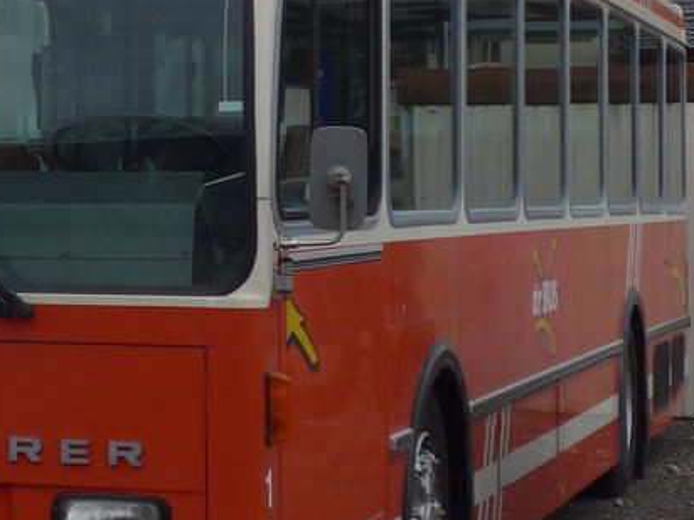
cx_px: -118
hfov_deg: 14.3
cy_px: 133
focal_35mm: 134
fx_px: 2687
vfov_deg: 11.0
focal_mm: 9.5
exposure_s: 1/1300
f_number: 3
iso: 80
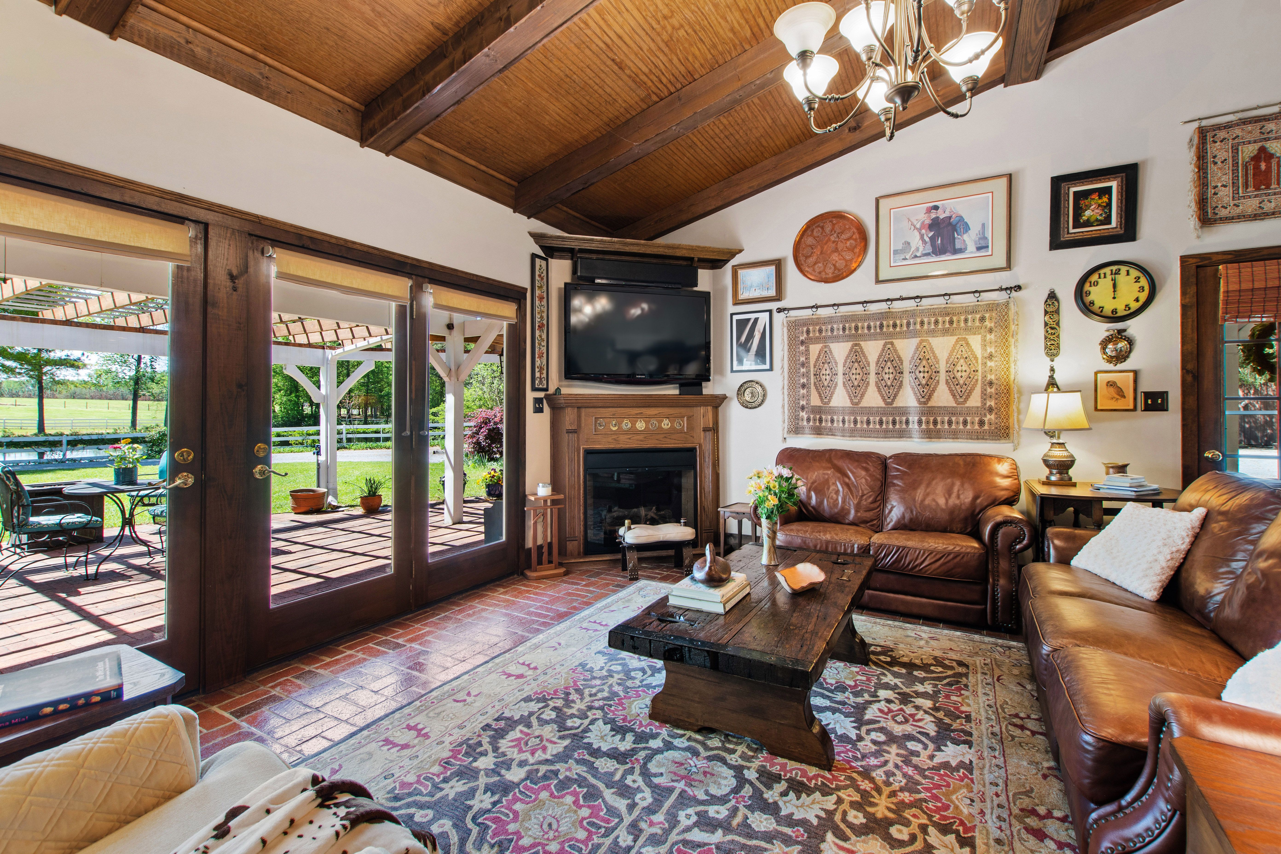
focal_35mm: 15
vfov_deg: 77.3
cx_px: 640
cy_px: 427
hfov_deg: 100.4
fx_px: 534
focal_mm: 10
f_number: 8
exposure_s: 1/1.25
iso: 100
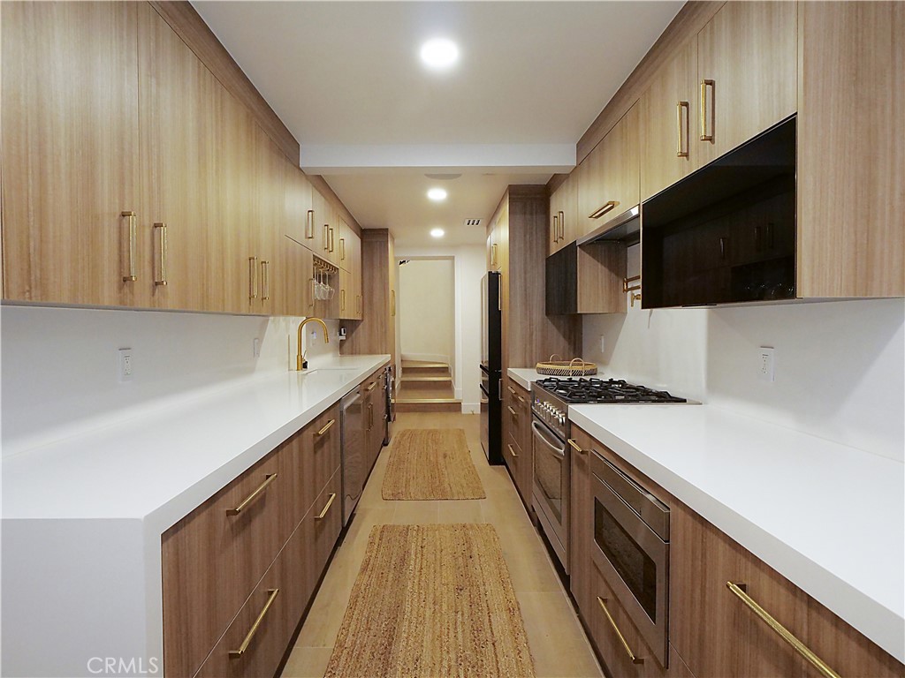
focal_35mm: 18
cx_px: 452
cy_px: 339
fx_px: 471
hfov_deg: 87.8
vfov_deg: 71.6
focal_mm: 9
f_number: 7.1
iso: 2000
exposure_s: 1/50
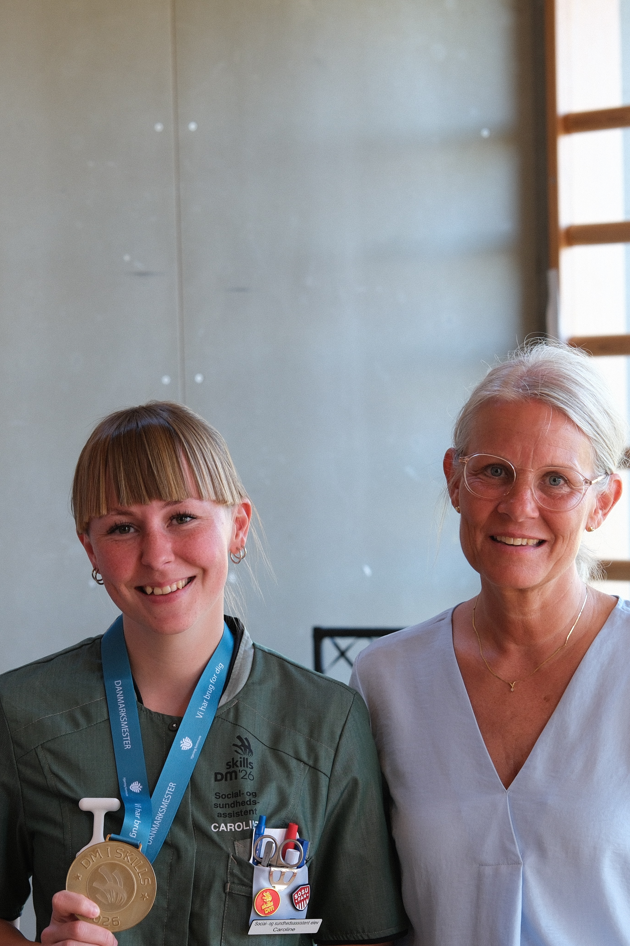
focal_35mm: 158
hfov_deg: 8.7
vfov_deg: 13.0
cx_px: 174
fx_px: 4148
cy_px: 556
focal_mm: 56
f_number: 3.2
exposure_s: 1/25
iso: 125
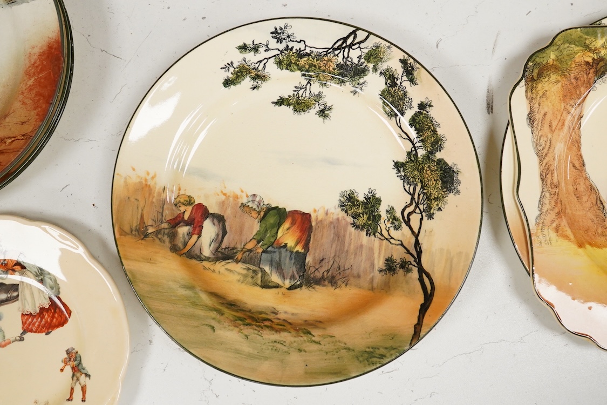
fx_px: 759
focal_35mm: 45
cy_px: 202
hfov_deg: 43.6
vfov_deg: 29.9
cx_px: 304
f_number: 10
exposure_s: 1/160
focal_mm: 30
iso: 2500
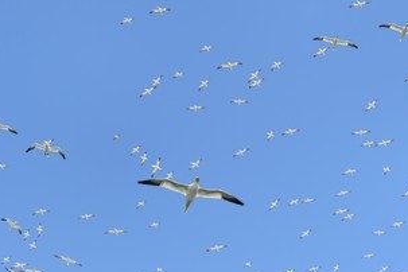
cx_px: 234
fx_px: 1099
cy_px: 187
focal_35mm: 97
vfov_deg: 14.1
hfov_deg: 21.0
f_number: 9
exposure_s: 1/800
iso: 400
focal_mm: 70
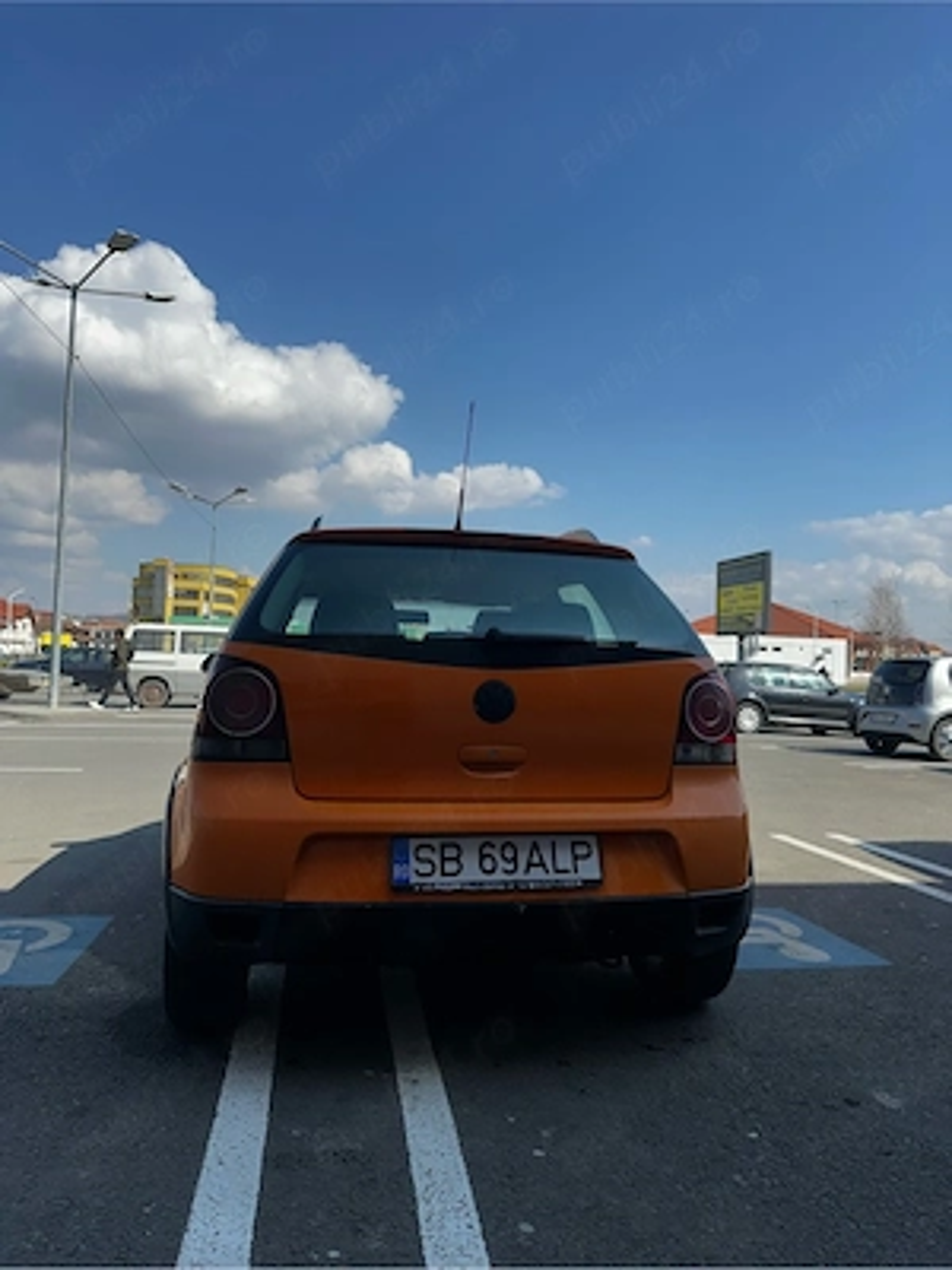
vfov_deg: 71.6
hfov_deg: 56.8
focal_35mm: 24
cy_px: 635
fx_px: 880
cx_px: 476
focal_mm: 6.86
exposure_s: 1/4348
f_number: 1.78
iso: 80
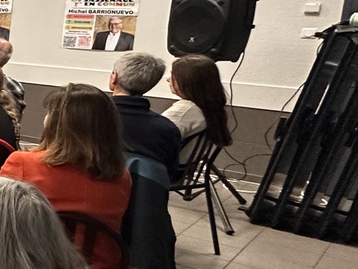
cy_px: 87
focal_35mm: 59
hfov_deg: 18.8
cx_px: -369
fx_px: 610
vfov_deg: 24.7
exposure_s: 1/50
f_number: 2.2
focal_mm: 2.22
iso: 400
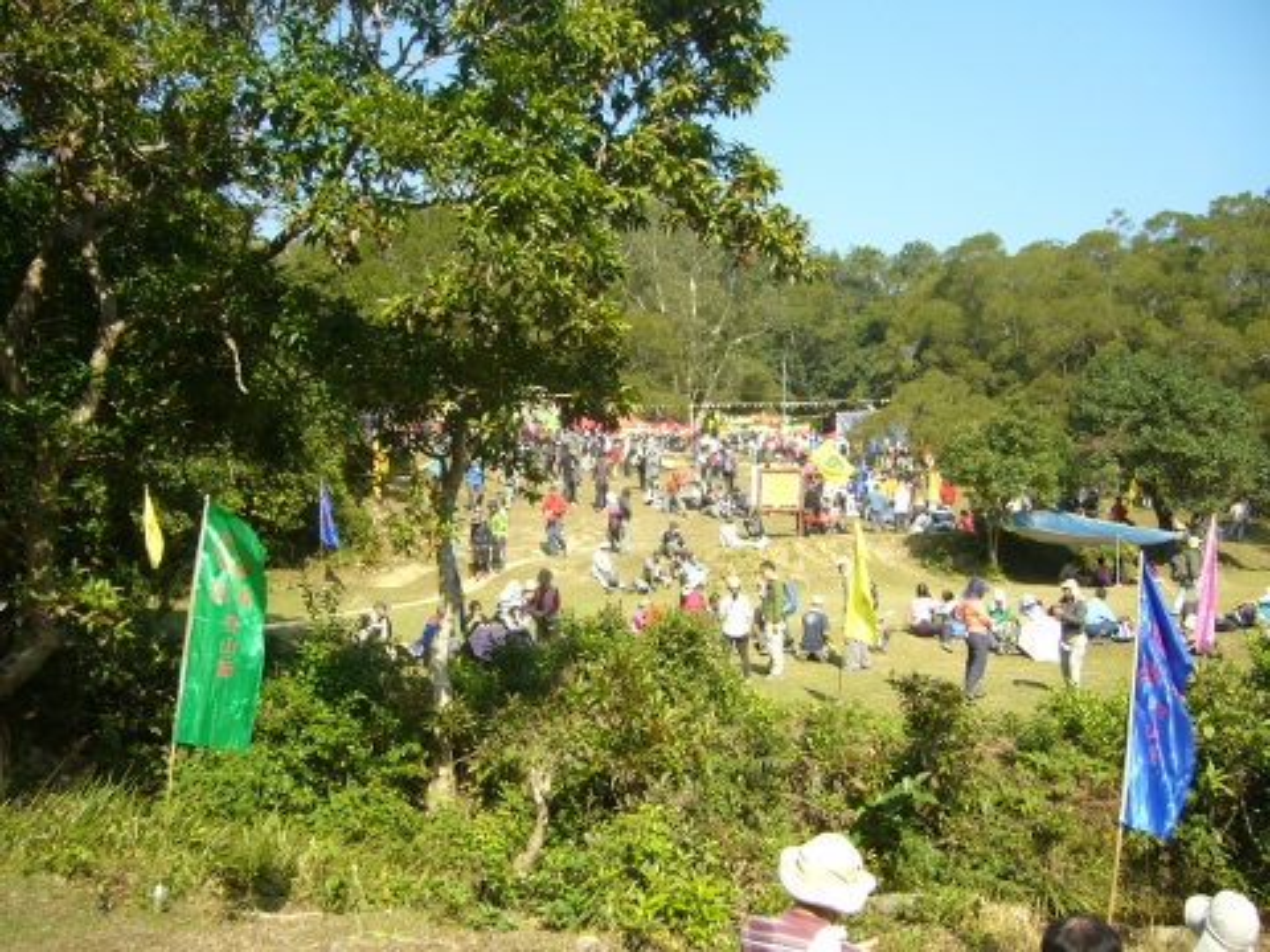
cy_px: 476
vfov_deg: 40.7
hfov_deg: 52.6
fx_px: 1284
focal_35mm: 35
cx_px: 635
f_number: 2.8
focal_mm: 5.8
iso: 80
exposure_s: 1/500
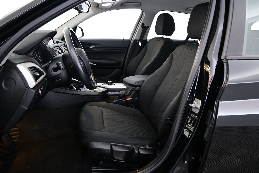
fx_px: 173
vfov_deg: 53.1
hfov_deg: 73.7
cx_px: 130
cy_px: 86
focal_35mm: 24
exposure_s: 1/25
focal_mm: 16
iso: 2000
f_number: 3.5
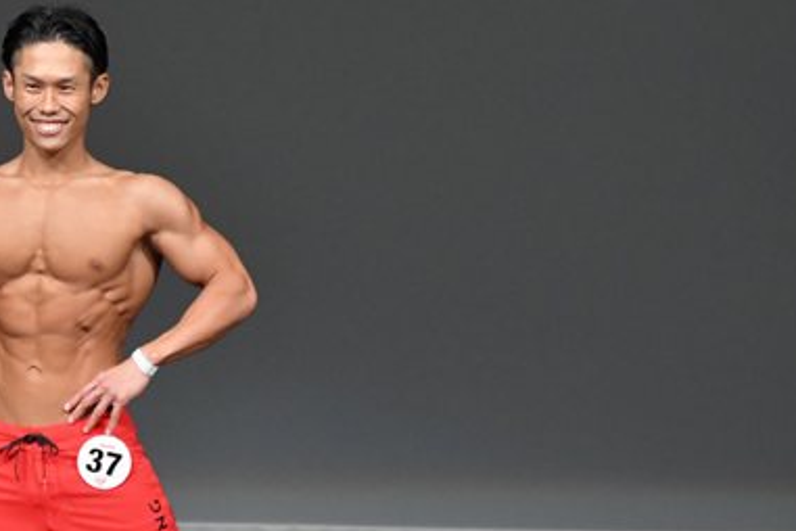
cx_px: 99
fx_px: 15499
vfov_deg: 2.0
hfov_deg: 2.9
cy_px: 454
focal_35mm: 701
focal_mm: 230
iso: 4000
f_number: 5.6
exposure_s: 1/400
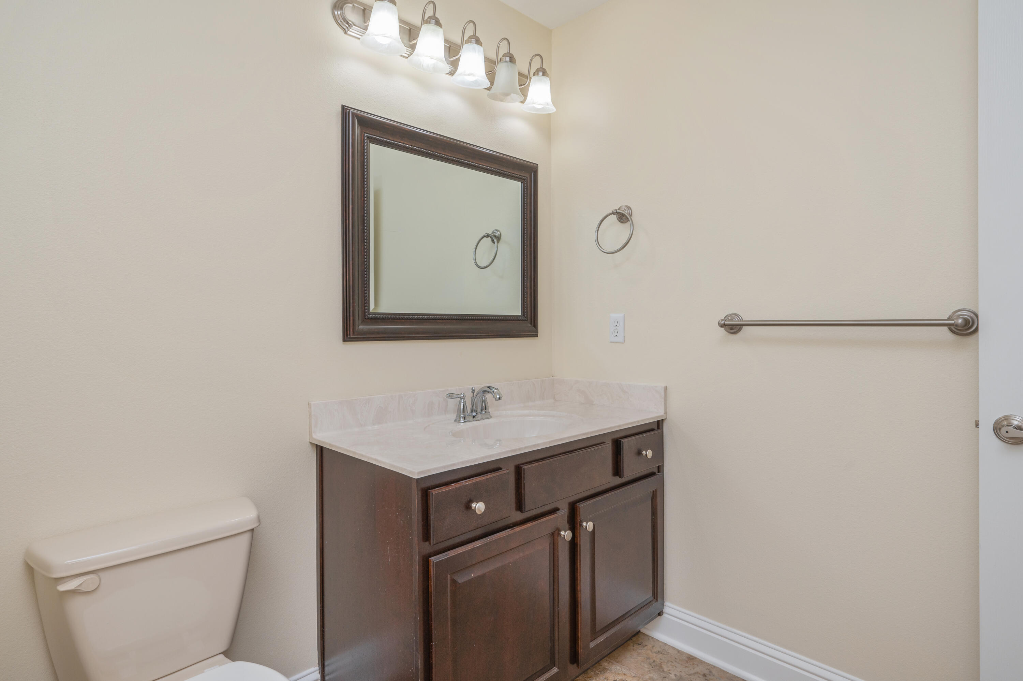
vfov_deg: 65.9
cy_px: 340
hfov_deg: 88.5
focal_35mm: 18
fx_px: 525
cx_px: 512
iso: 200
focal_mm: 18.5
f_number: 9
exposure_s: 1/50
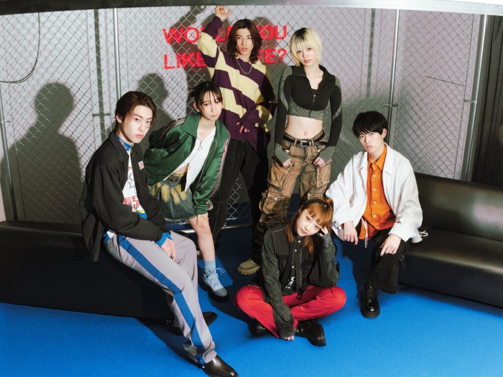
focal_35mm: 36
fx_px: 523
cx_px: 252
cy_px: 188
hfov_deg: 51.4
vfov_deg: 39.7
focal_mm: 45
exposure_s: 1/125
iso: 2000
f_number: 18
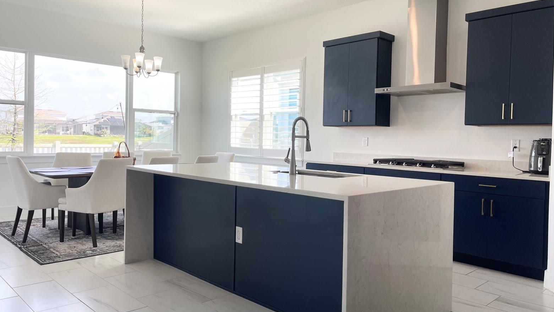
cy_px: 142
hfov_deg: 67.9
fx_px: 411
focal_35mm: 28
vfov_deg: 41.4
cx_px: 278
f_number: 1.6
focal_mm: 5.1
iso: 32
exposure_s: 1/270
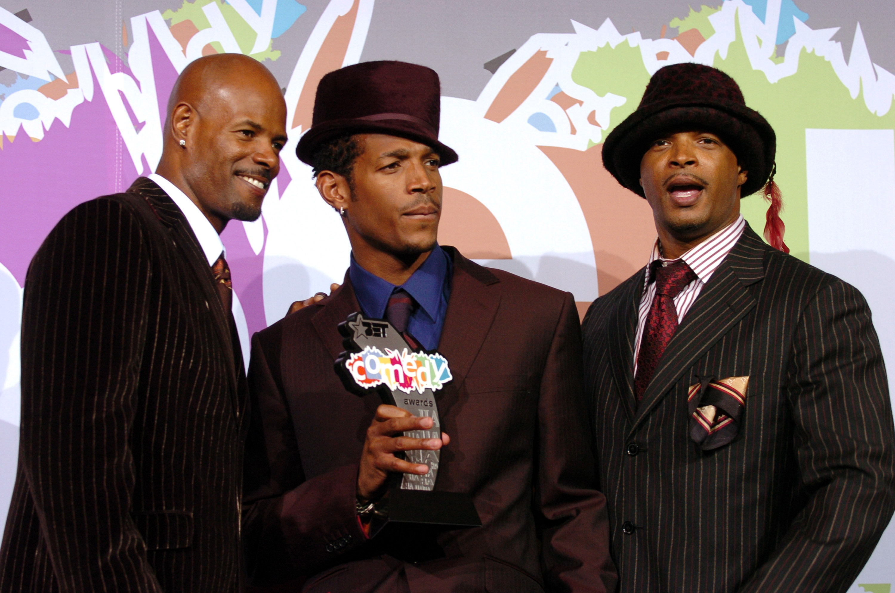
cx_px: 448
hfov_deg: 16.7
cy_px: 296
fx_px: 3052
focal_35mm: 123
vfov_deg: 11.1
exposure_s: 1/200
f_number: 3.5
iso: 400
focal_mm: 82
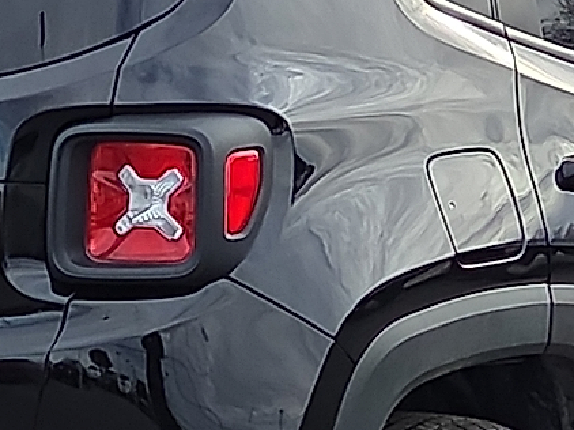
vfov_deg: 7.4
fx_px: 3331
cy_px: 222
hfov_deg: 9.8
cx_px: 192
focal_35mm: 201
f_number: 1.8
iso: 25
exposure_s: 1/1111
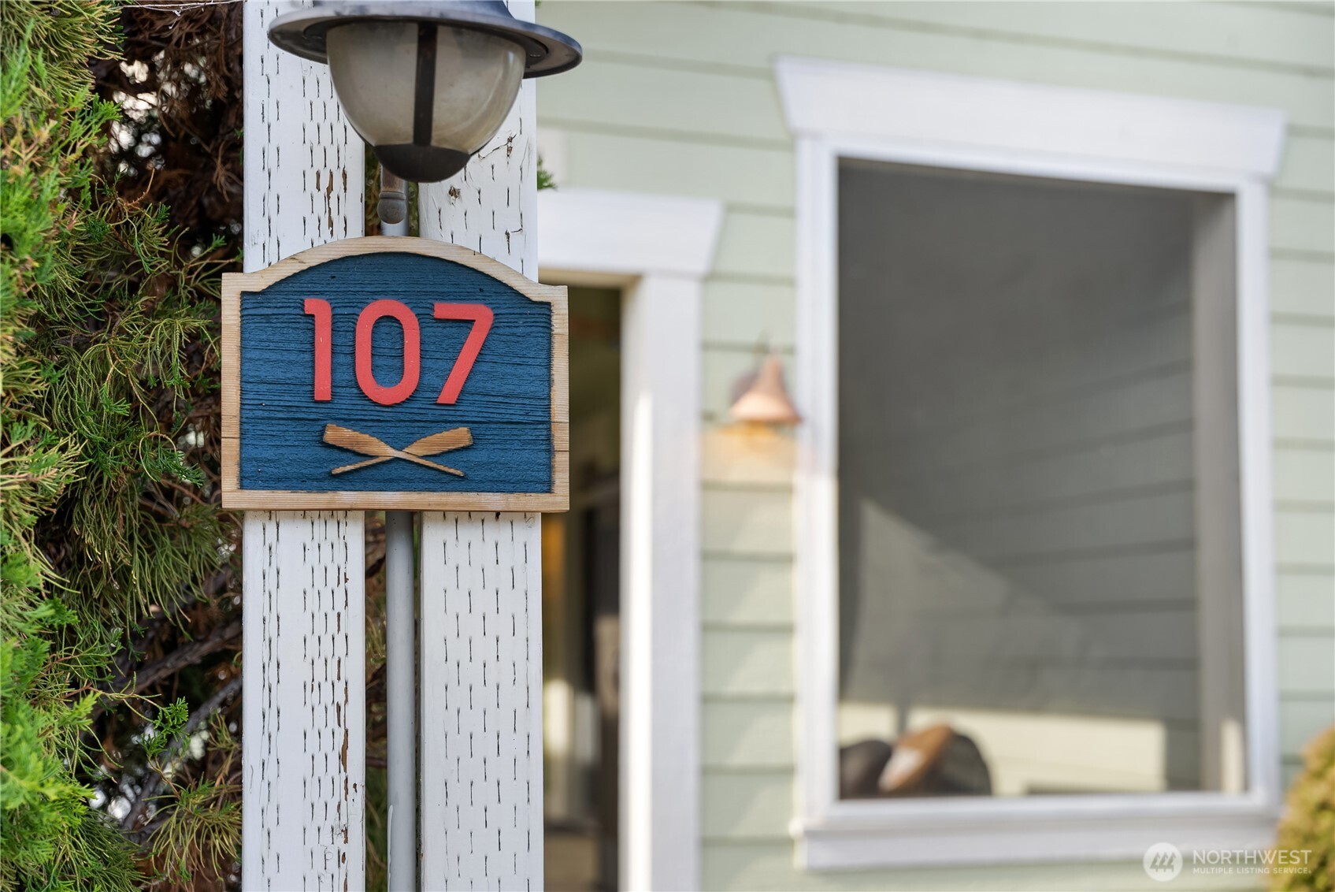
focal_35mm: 46
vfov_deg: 29.5
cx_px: 668
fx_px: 1695
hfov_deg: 43.0
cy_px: 446
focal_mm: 45.7
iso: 64
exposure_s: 1/320
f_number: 2.8
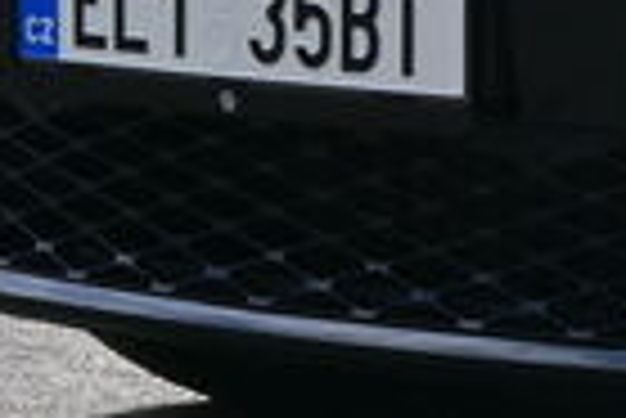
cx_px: 1257
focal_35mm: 351
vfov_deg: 3.9
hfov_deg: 5.7
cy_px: -166
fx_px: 6110
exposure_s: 1/100
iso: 100
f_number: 16
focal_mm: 34
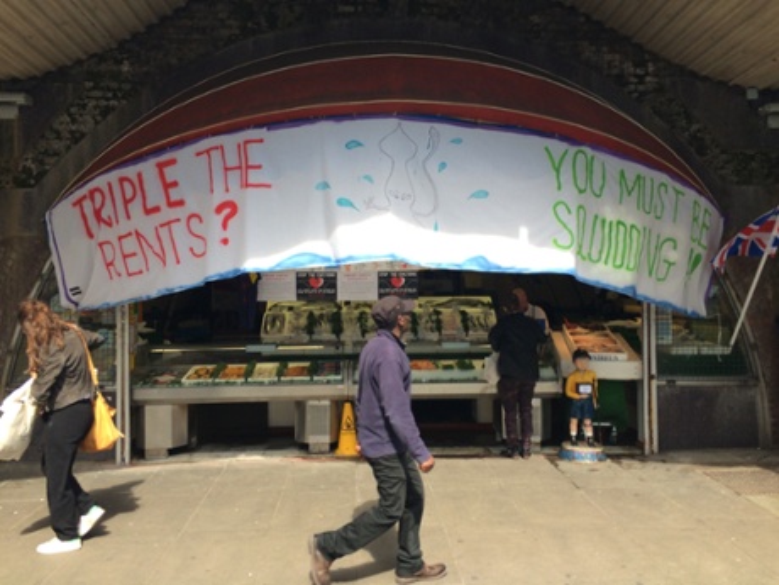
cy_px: 292
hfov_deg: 61.7
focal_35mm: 29
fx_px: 653
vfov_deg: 48.2
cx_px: 390
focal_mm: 4.15
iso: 32
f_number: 2.2
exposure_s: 1/232
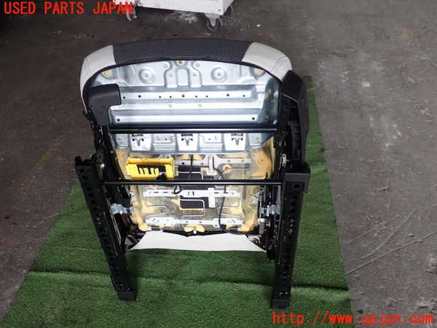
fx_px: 379
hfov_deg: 60.0
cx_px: 218
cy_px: 164
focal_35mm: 30
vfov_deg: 46.8
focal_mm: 5.4
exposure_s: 1/60
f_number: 2.3
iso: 125
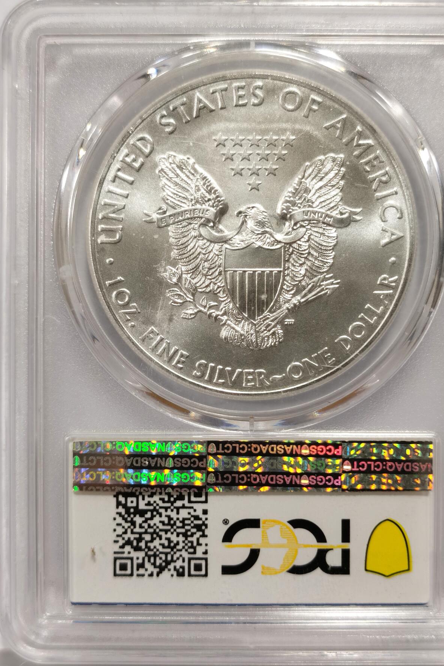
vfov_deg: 35.0
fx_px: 1054
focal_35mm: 57
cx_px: 251
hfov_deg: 23.8
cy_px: 331
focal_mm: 5.56
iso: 80
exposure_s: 1/100
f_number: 16
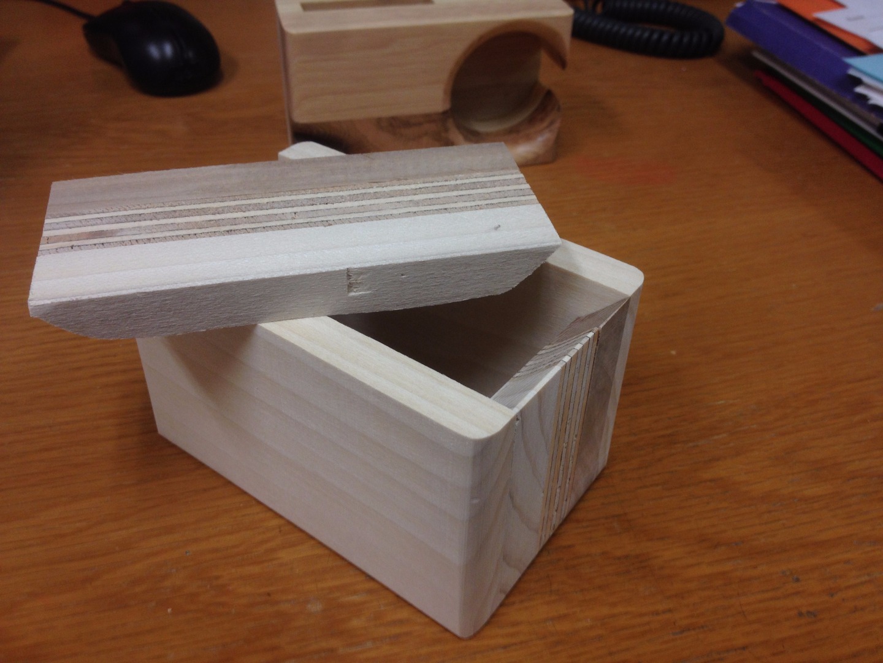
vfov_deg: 40.7
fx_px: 893
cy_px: 332
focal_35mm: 35
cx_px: 442
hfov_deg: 52.6
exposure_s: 1/30
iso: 50
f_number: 2.4
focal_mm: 4.28
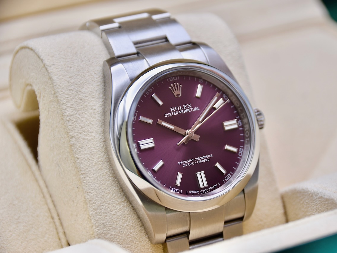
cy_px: 127
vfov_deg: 8.7
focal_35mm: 172
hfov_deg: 11.5
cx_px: 190
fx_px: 1670
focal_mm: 105
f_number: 5.6
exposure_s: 1/20
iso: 100
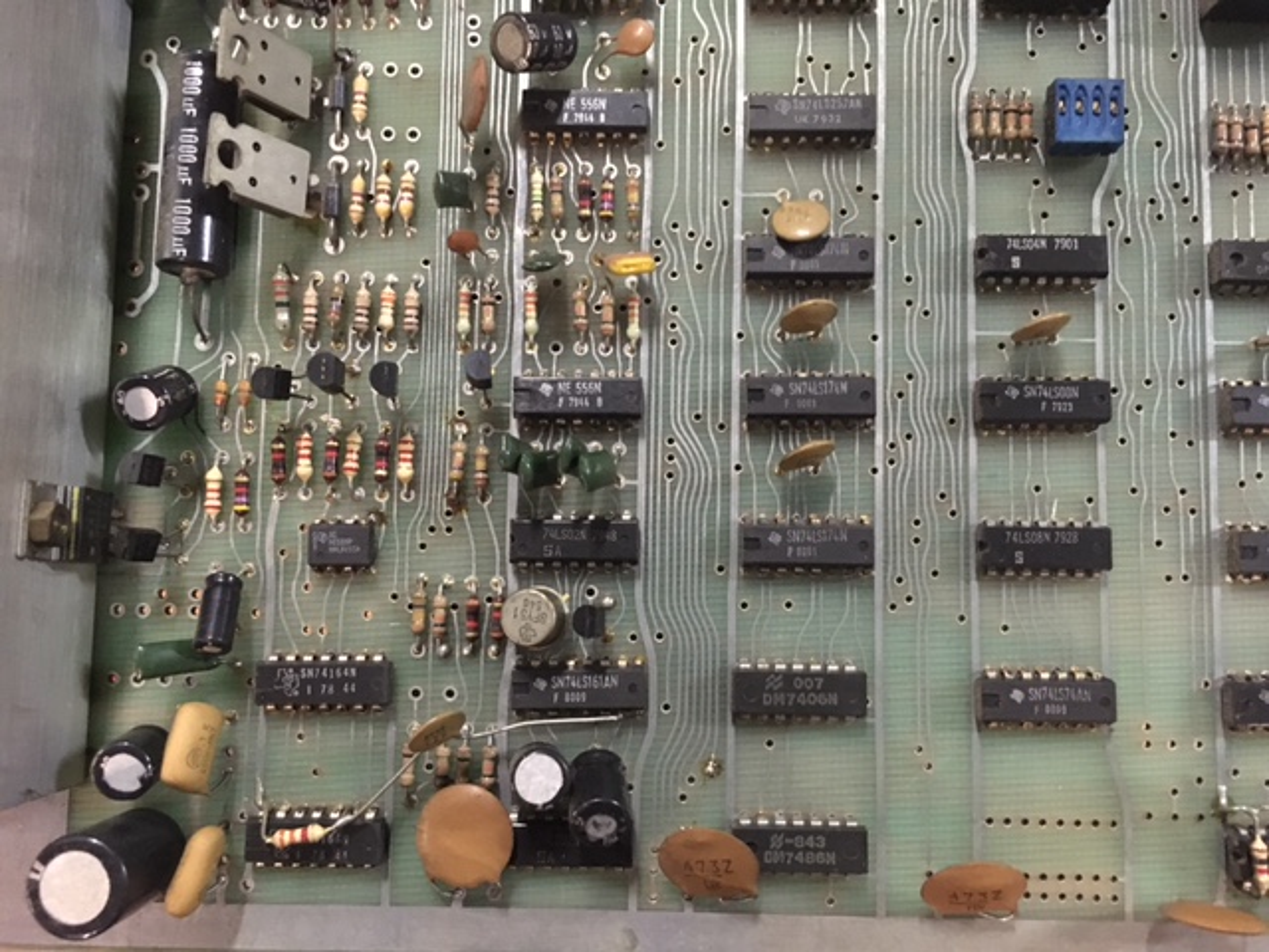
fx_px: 1063
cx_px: 634
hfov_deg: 61.7
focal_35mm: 29
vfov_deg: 48.2
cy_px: 476
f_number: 2.2
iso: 500
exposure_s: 1/17
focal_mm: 4.15
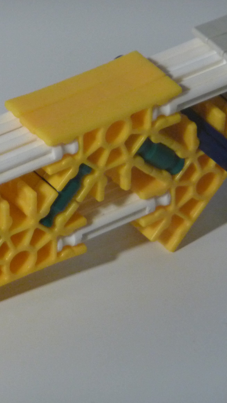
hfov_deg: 3.5
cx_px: 3
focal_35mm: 348
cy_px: 205
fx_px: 3723
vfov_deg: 6.2
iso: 400
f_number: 4.9
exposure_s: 1/40
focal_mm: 39.2
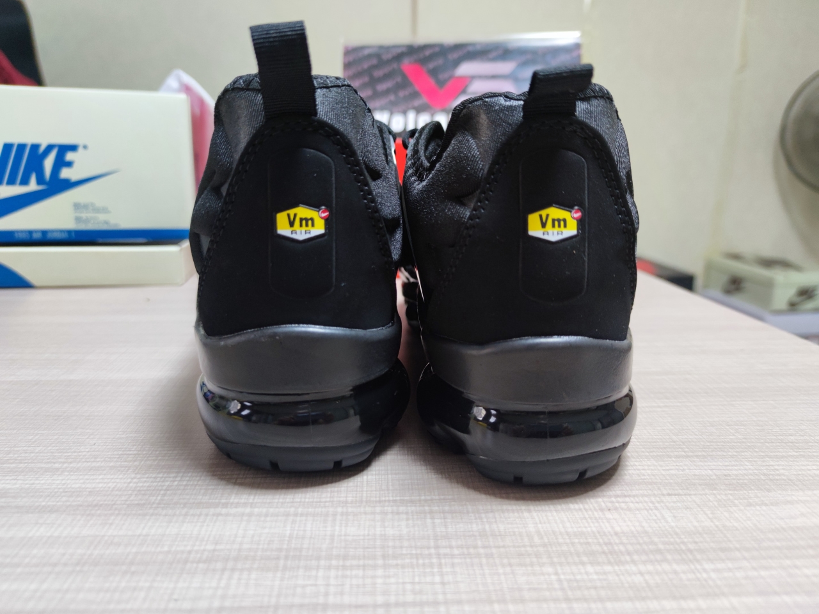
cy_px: 307
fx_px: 568
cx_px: 410
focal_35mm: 24
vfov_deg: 56.8
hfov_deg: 71.6
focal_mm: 6.72
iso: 309
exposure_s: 1/50
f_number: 1.69
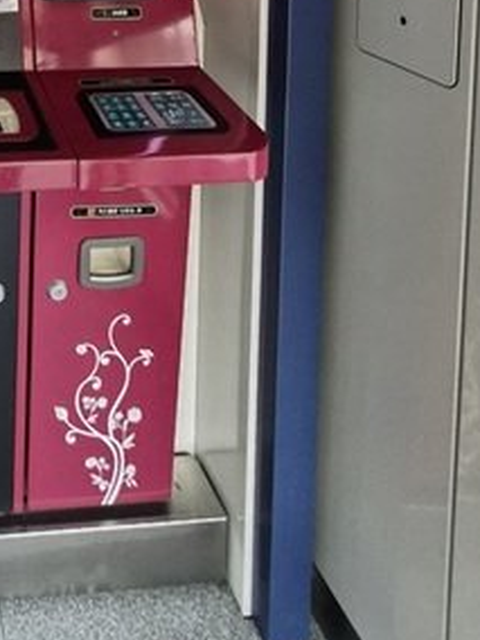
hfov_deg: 35.5
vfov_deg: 41.2
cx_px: -85
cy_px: -110
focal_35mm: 32
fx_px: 592
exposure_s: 1/60
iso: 200
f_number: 2.2
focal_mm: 1.7
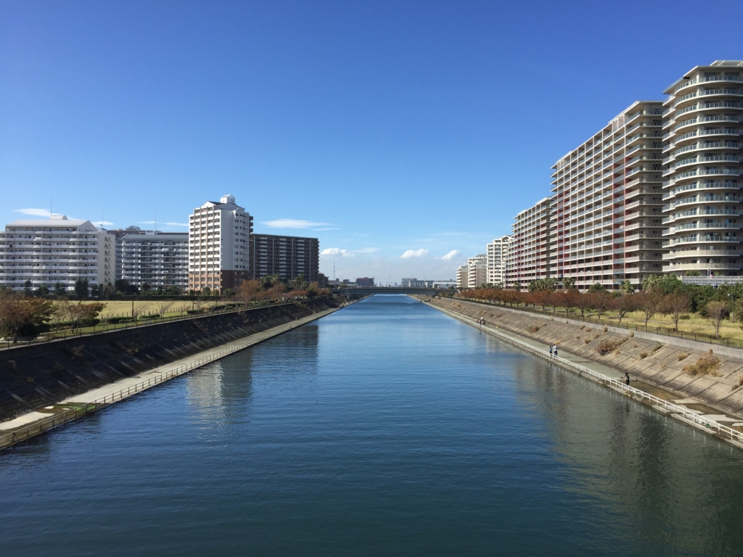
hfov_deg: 61.7
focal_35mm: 29
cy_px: 278
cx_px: 372
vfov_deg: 48.2
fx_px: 622
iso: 32
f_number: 2.2
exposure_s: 1/1883
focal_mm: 4.15
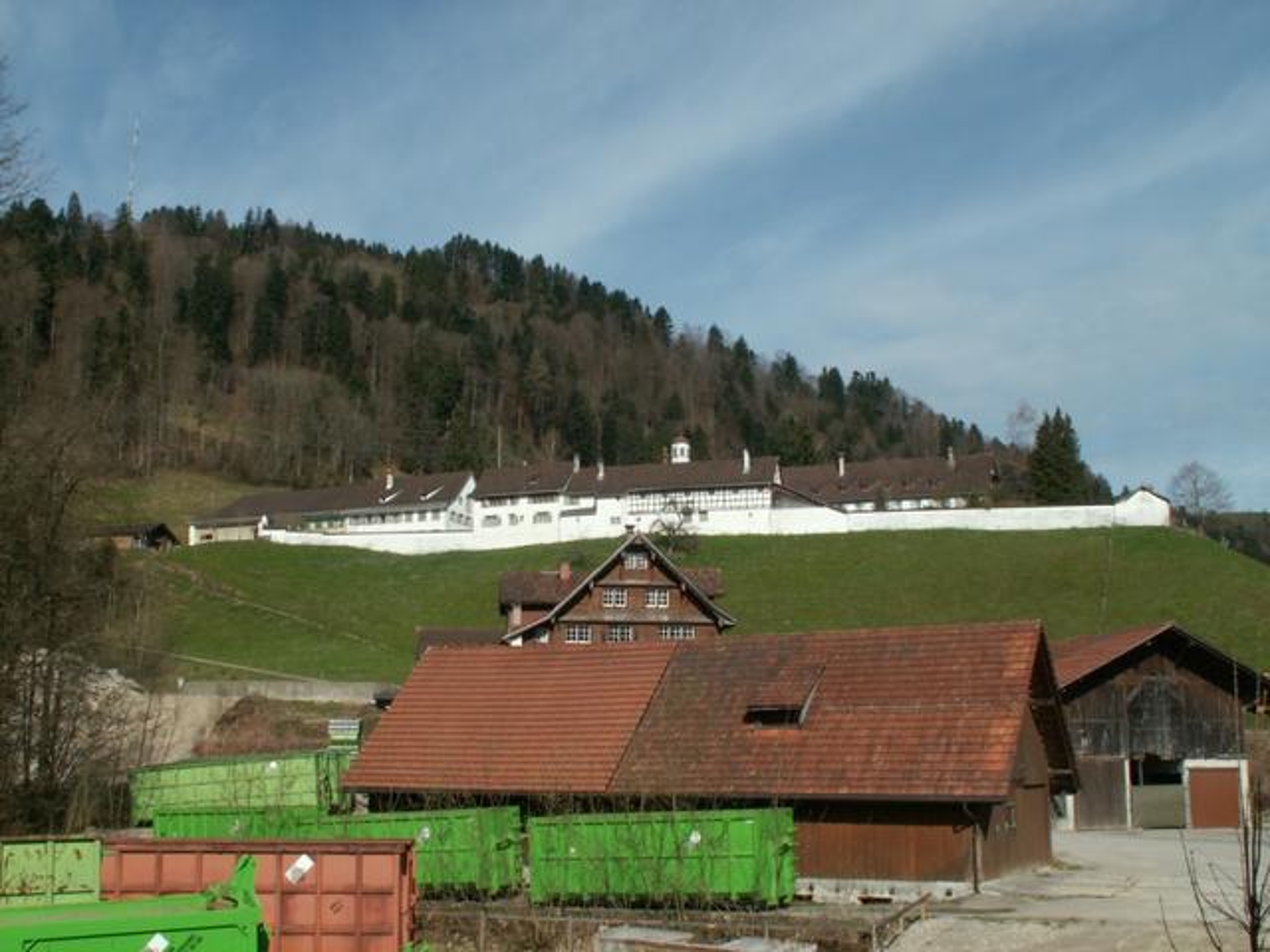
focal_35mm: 39
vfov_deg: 36.8
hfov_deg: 47.9
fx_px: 1431
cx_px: 635
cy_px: 476
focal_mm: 6.45
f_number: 8
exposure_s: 1/200
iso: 50
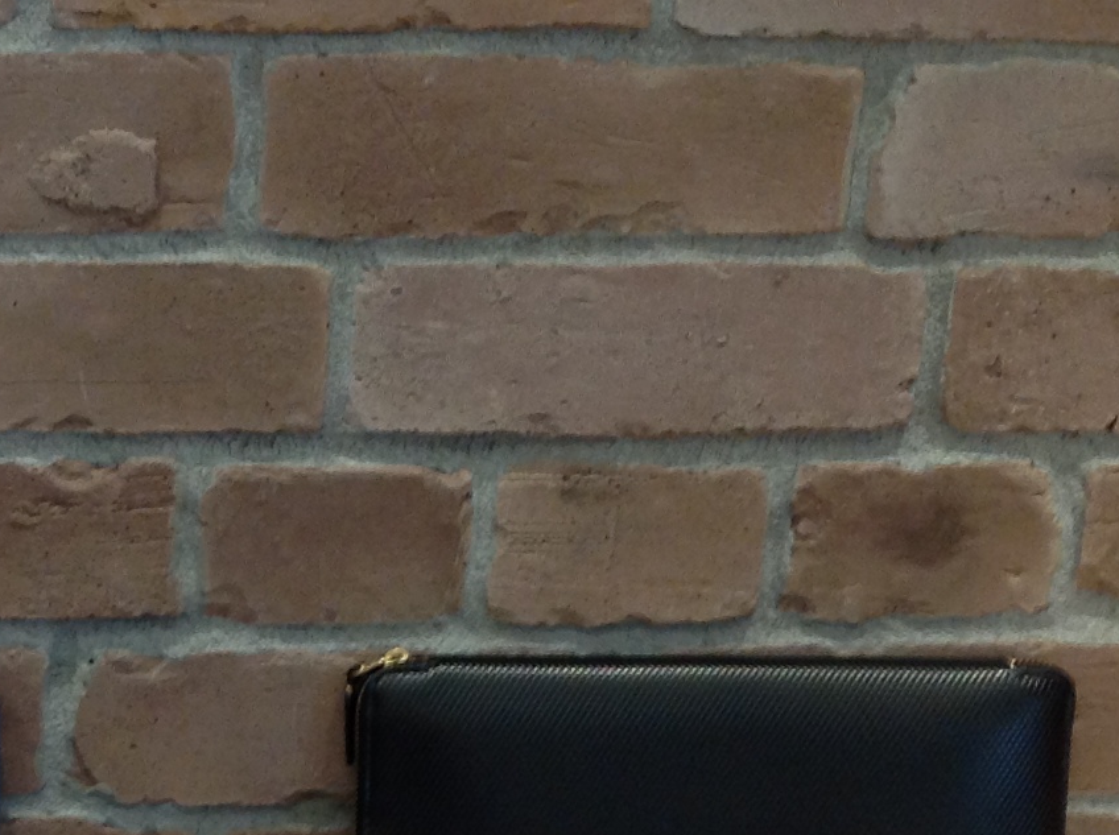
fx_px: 3453
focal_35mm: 107
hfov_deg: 18.1
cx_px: 70
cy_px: 1087
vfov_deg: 13.3
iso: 80
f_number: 2.4
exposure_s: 1/15
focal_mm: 4.28
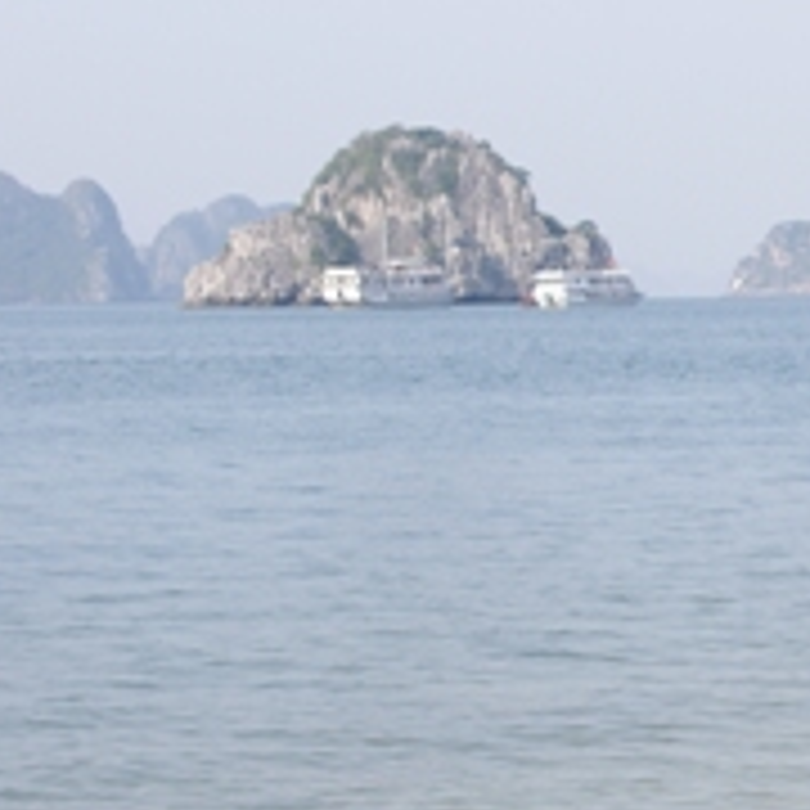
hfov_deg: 13.2
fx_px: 3415
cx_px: 988
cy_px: 457
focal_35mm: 129
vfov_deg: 13.5
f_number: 7.1
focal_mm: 35
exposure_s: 1/320
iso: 200
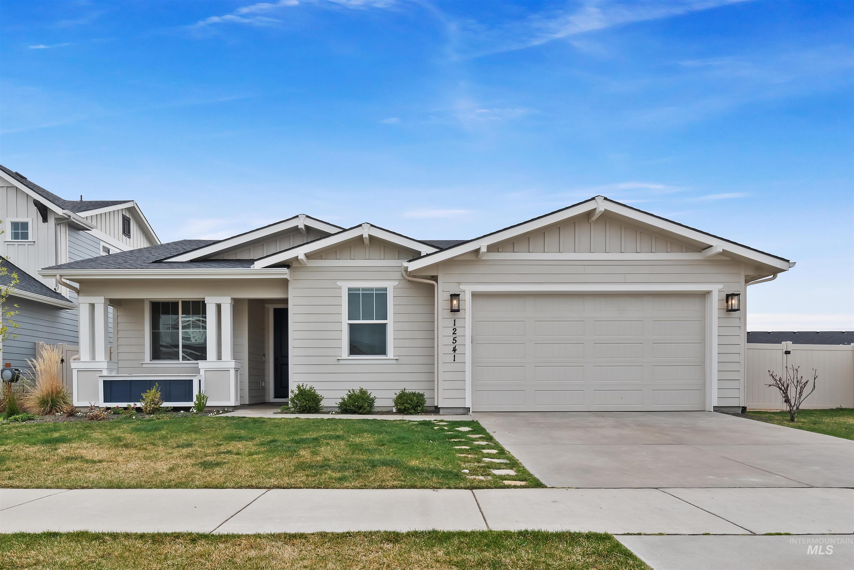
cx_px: 427
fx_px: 356
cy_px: 285
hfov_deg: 100.4
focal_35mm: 15
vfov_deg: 77.4
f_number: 8
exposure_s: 1/80
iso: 320
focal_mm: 15
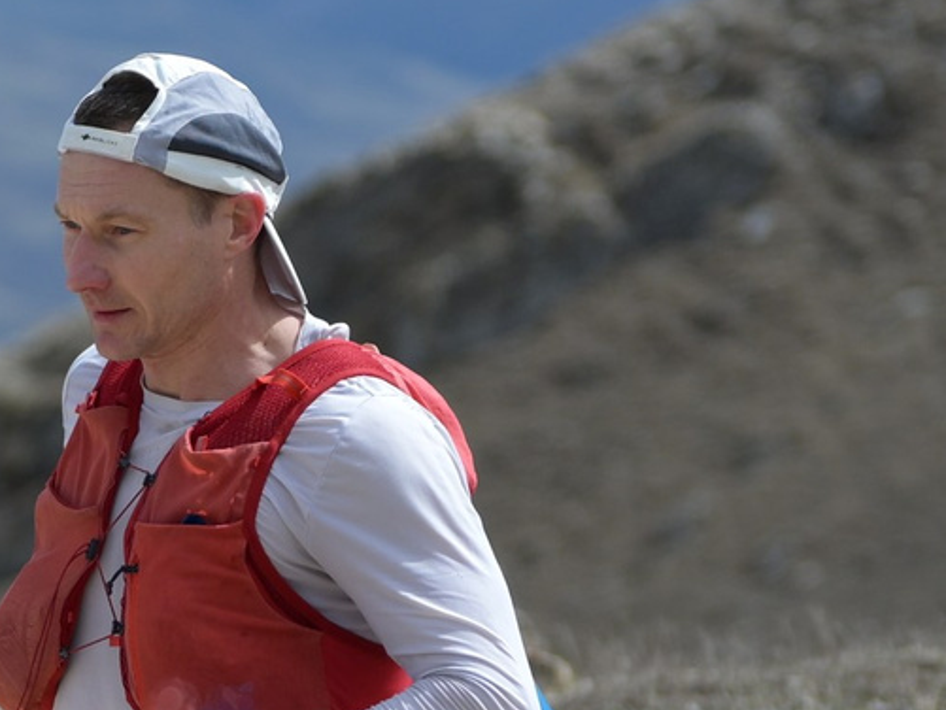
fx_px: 10743
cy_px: 756
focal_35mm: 393
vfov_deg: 3.8
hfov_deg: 5.0
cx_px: -746
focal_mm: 80
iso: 80
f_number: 2.5
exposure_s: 1/2500
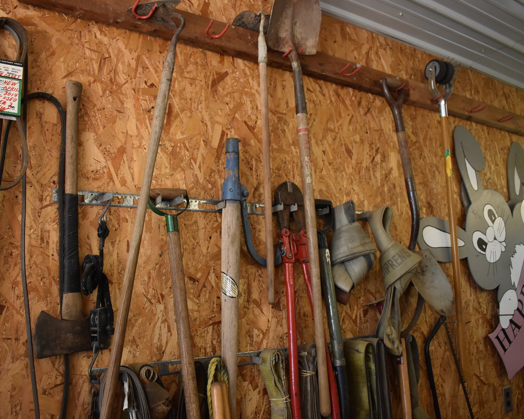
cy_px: 209
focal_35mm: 31
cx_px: 239
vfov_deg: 47.1
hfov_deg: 57.1
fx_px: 481
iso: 800
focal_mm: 18
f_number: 3.5
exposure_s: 1/160
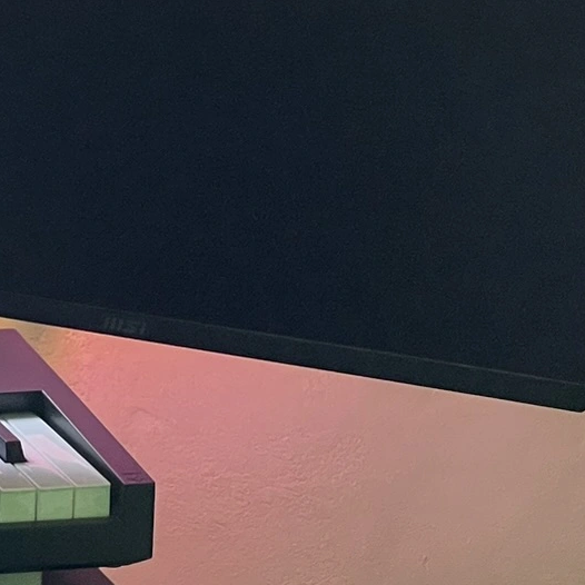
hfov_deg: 9.4
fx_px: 3422
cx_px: -428
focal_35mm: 179
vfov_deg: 9.8
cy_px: 265
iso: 400
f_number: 2
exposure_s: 1/60
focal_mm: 6
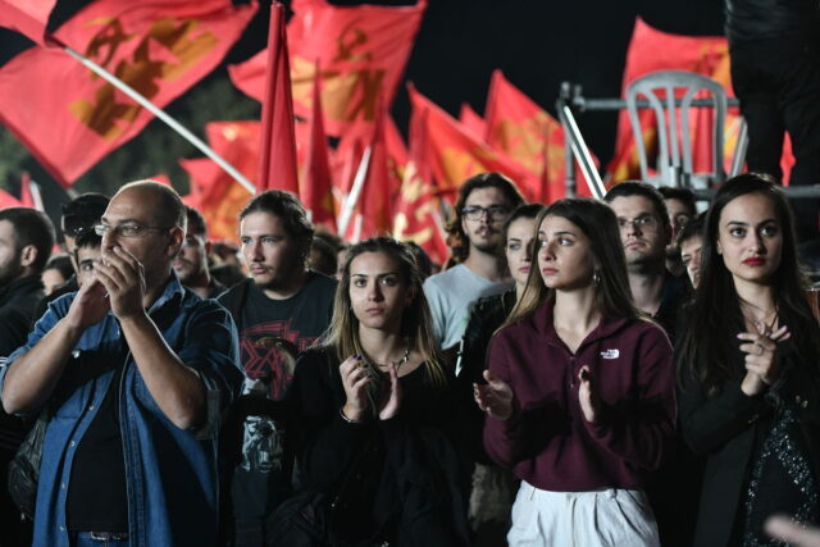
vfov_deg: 15.2
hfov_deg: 22.6
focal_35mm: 90
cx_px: 410
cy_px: 274
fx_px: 2050
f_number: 3.2
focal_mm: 90
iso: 2000
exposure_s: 1/400
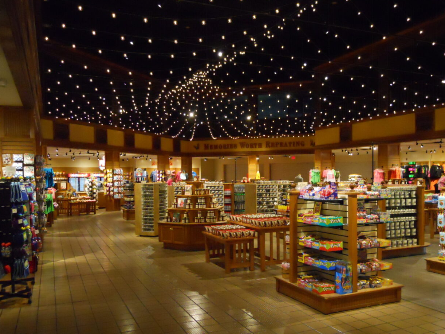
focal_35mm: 33
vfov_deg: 42.8
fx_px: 424
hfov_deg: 55.2
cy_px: 192
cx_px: 248
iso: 640
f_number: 2.7
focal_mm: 5
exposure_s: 1/60
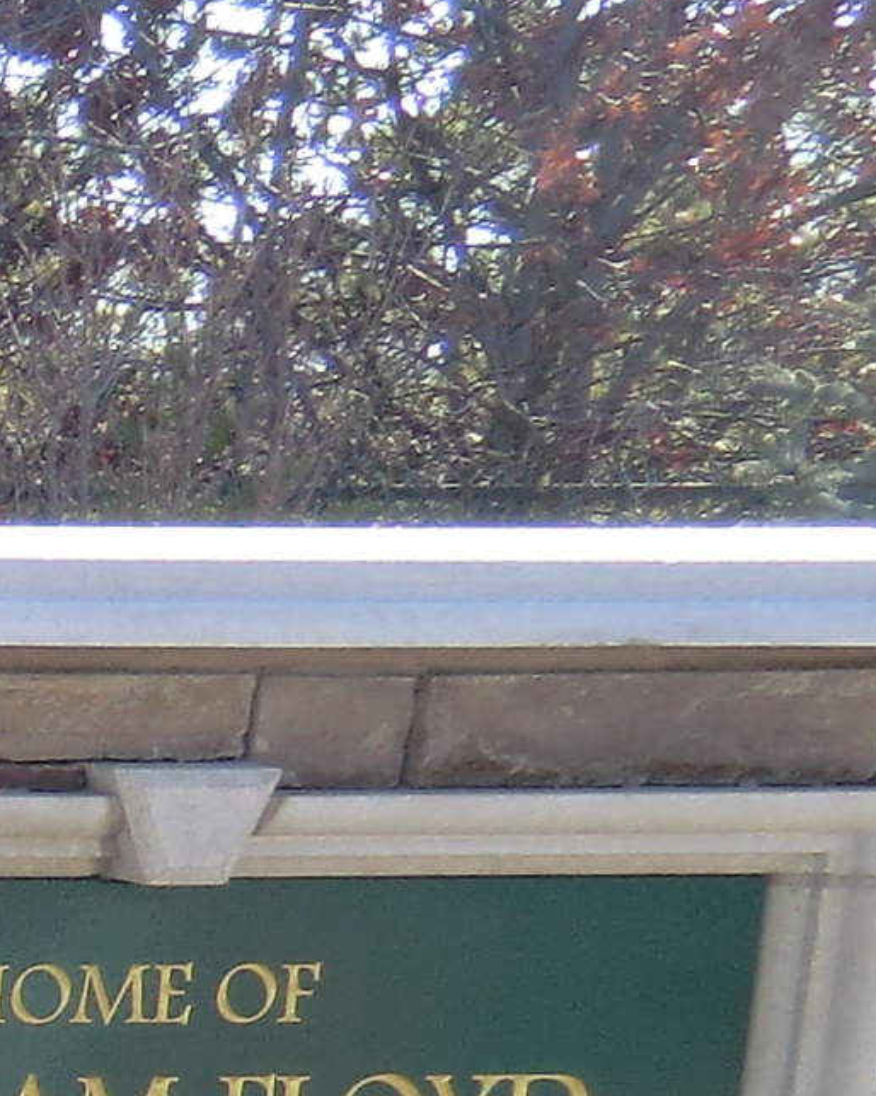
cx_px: -1570
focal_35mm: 119
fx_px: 3858
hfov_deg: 10.2
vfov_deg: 15.3
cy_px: 1505
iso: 64
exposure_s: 1/200
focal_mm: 4.3
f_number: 3.2
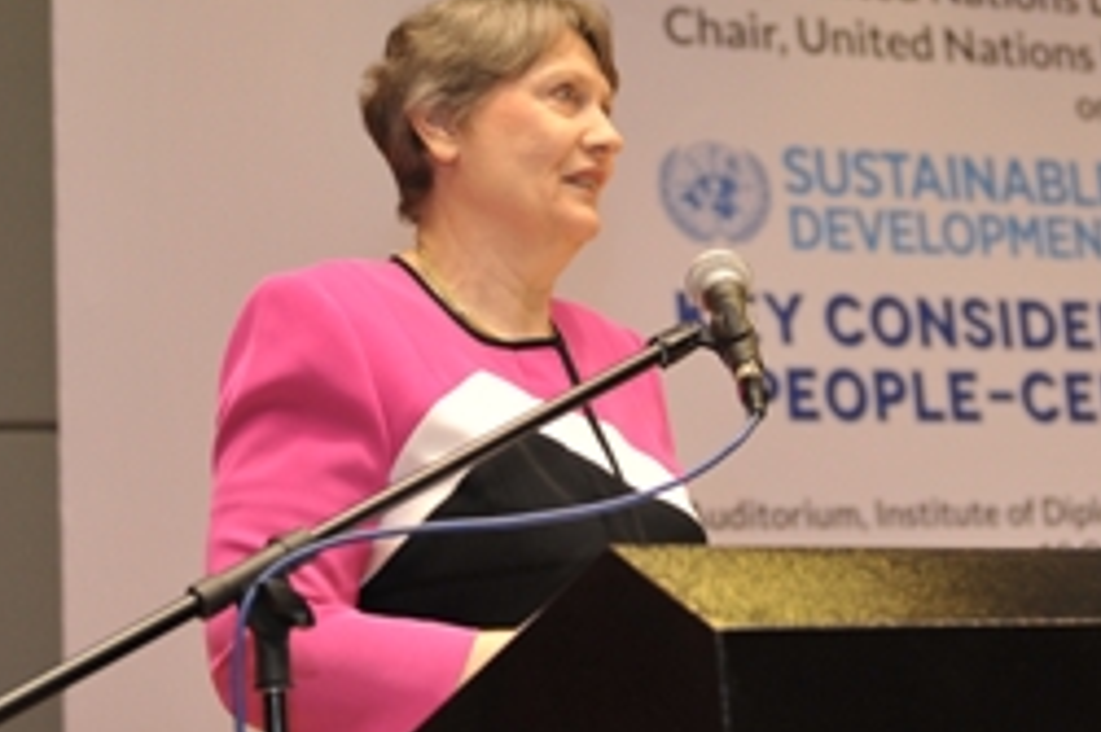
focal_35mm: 91
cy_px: 118
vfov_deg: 14.9
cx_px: 610
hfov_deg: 22.4
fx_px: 2781
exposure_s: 1/80
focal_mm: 40
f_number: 2.8
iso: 1250
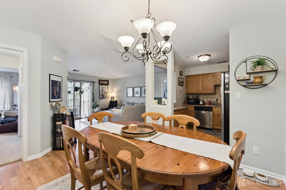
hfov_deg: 100.4
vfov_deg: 77.3
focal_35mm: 15
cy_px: 95
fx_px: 119
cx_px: 143
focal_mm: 15
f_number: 7.1
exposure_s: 1/50
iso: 640
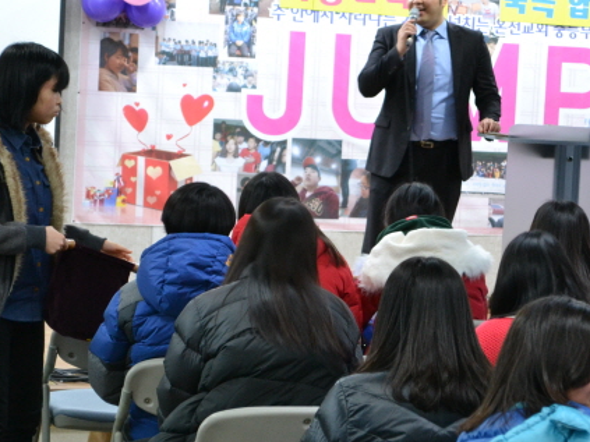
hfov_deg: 14.2
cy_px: 207
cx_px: 403
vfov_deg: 10.7
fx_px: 2366
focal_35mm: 139
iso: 1250
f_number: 5.6
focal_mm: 55
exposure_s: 1/15
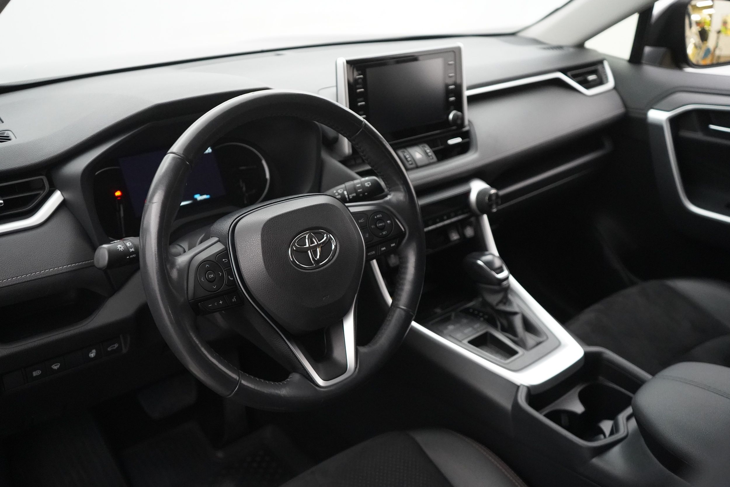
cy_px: 244
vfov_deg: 41.1
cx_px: 365
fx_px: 649
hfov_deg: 58.7
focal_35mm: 32
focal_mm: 32
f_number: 4
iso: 10000
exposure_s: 1/160
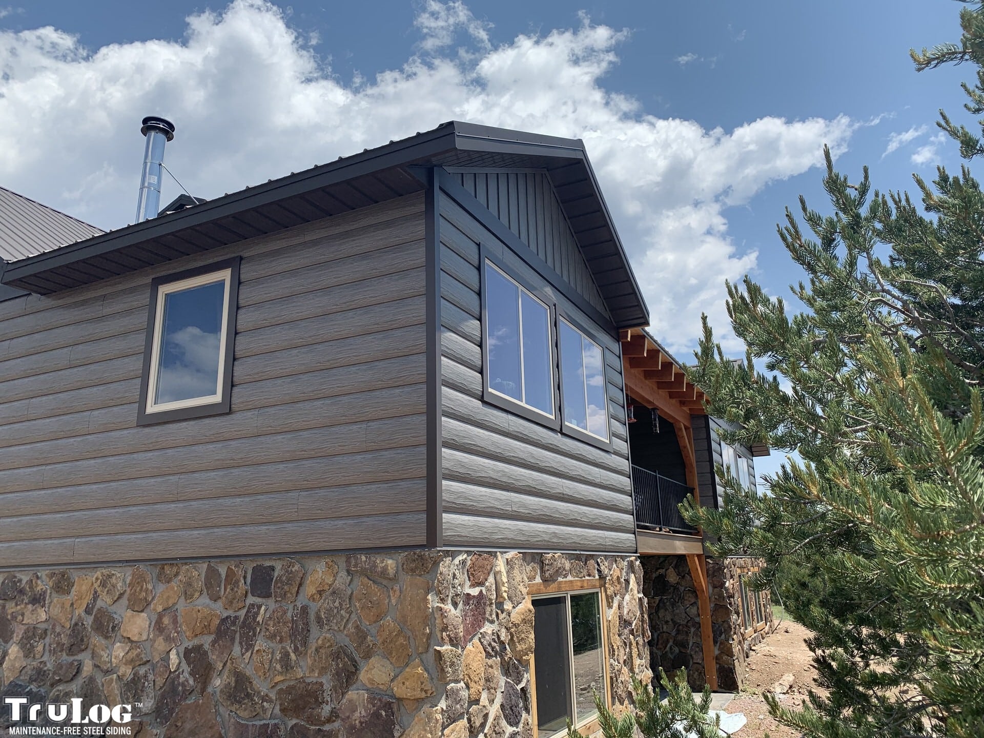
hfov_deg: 67.3
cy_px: 369
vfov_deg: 53.1
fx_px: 739
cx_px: 492
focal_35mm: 26
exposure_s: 1/2681
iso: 25
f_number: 1.8
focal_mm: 4.25
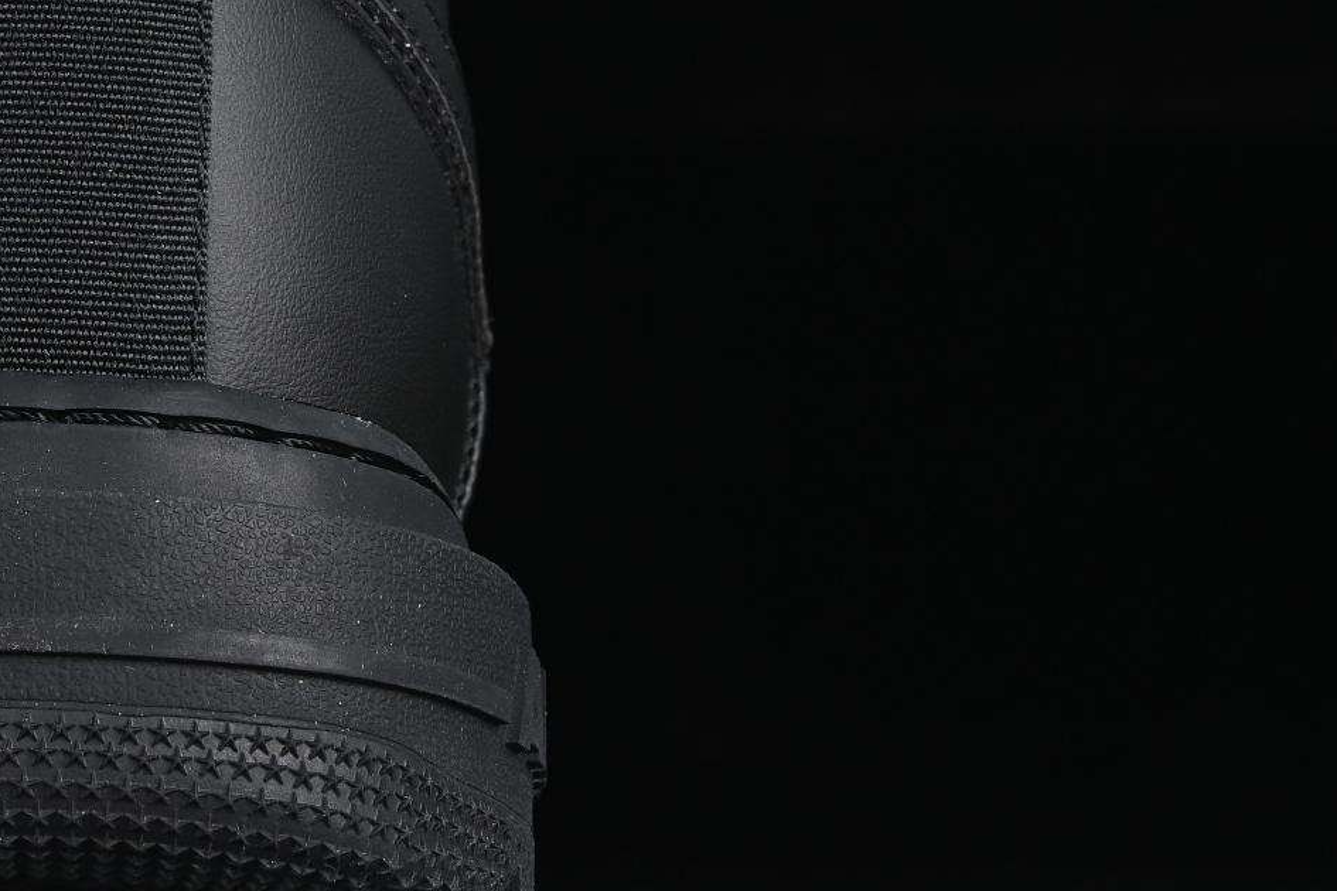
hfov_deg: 9.2
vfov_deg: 6.2
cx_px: -388
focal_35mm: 221
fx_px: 8207
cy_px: 110
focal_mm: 50
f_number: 6.3
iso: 160
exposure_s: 1/60
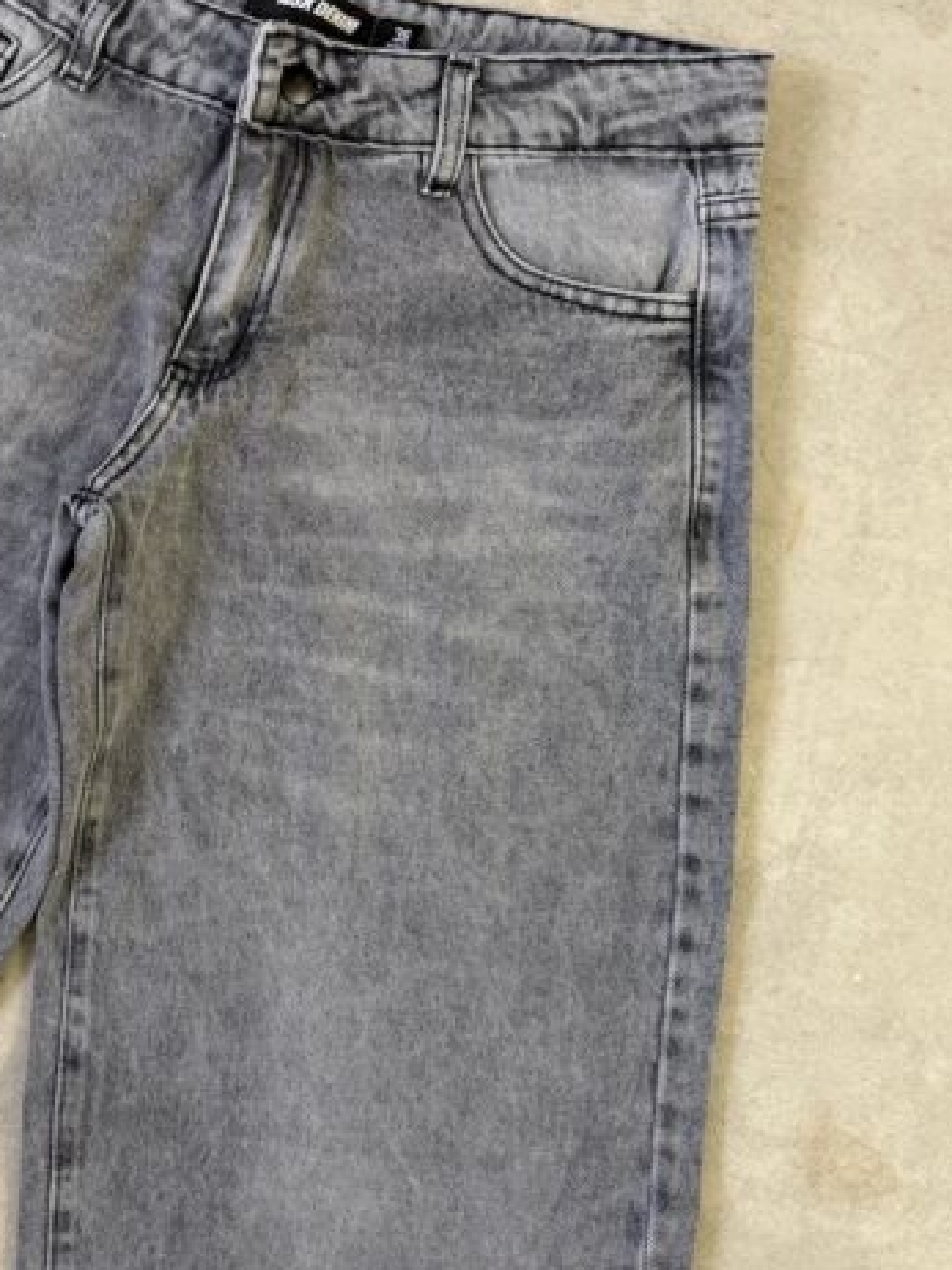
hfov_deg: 36.8
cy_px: 416
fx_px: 1394
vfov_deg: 48.1
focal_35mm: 38
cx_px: 230
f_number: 1.78
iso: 250
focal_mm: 6.76
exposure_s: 1/50
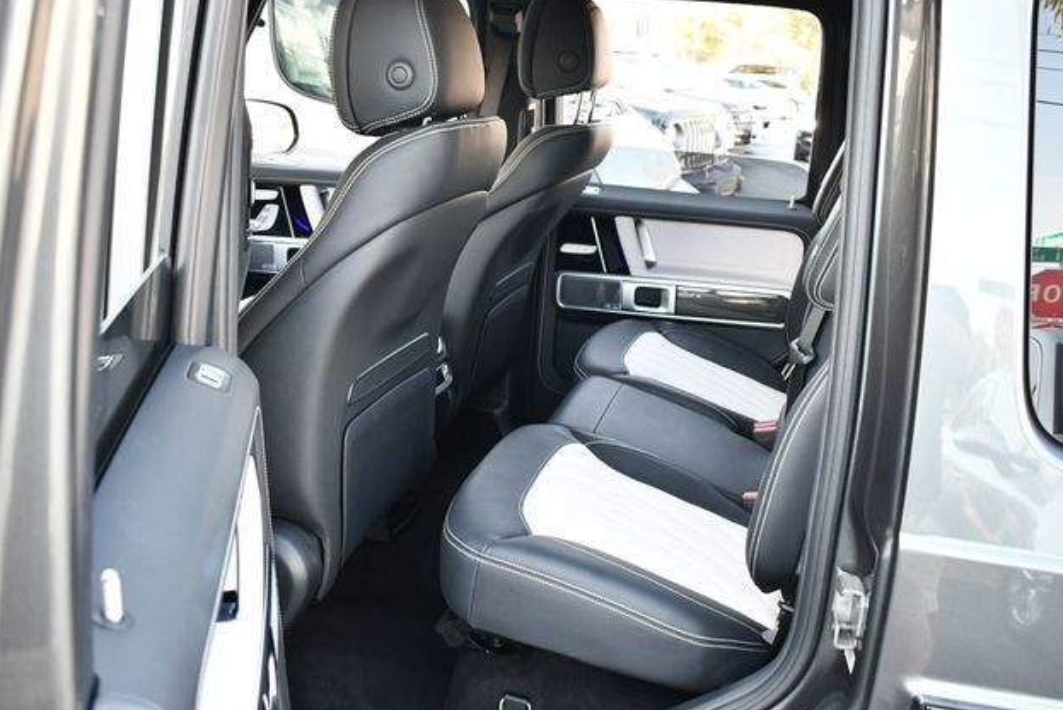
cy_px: 358
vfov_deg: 36.0
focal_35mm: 37
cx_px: 524
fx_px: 1093
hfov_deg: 51.9
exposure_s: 1/160
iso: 800
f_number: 3.5
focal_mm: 18
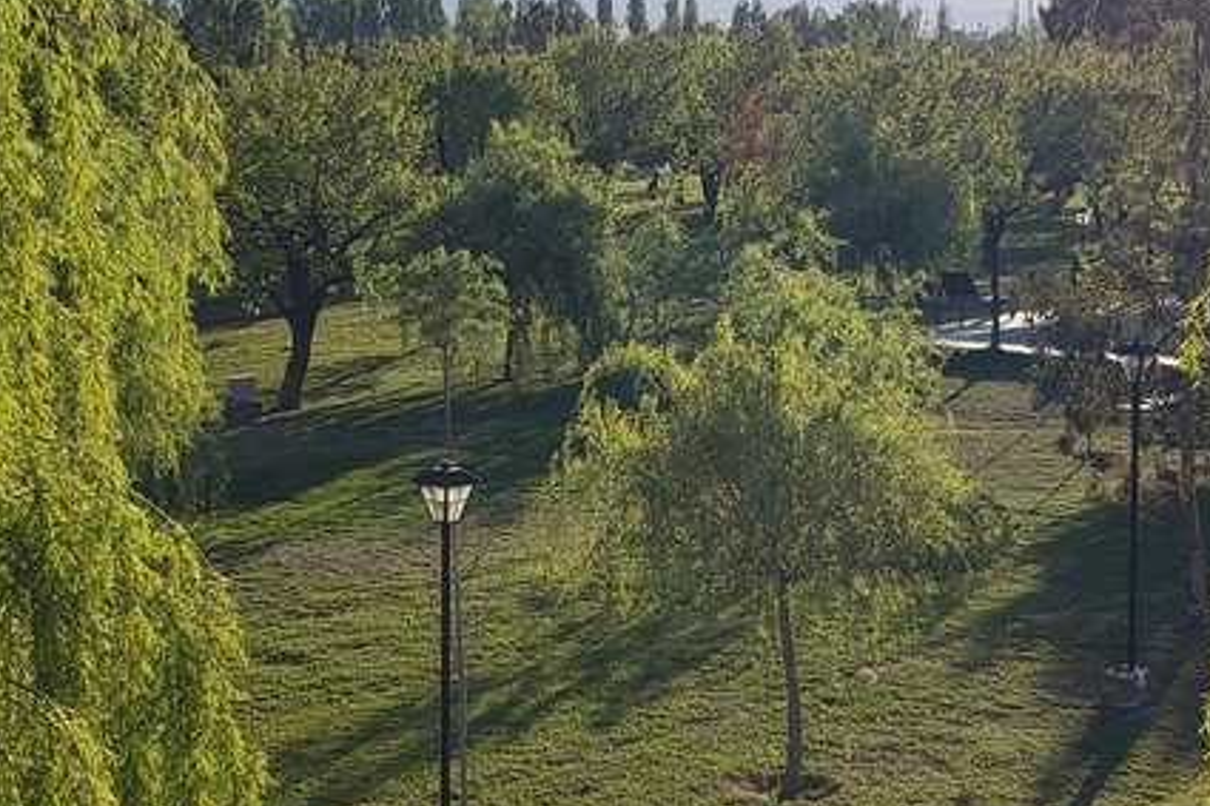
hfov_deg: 65.5
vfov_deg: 46.3
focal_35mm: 28
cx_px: 615
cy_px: 356
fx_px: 941
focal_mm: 4.3
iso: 50
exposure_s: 1/1457
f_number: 2.4
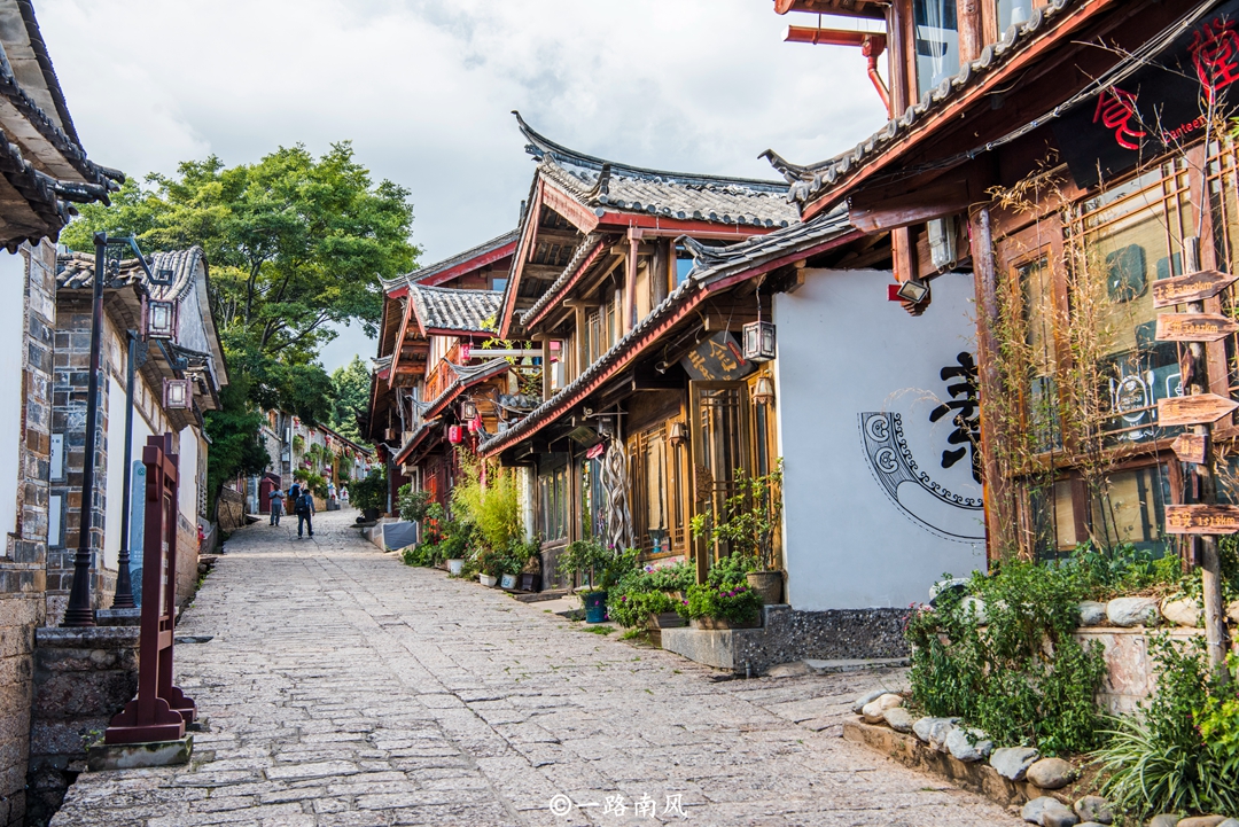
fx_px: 1377
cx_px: 620
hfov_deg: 48.4
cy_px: 414
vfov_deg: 33.4
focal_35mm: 40
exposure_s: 1/100
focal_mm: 40
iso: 200
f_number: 8
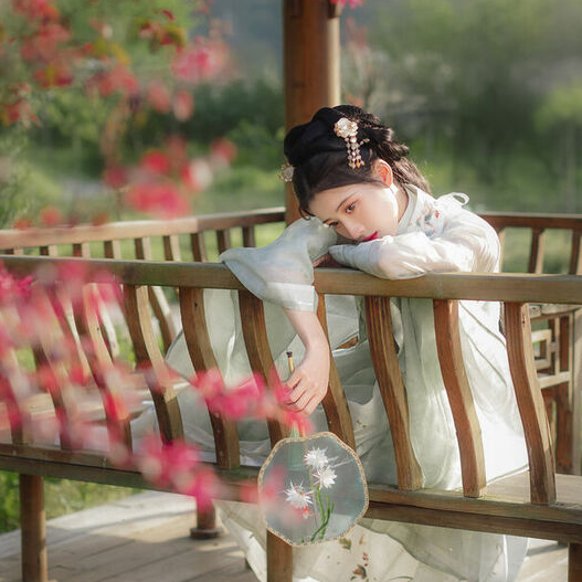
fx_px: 1579
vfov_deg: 20.9
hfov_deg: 20.8
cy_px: 261
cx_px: 369
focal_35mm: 83
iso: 160
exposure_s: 1/640
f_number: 2.2
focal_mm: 50
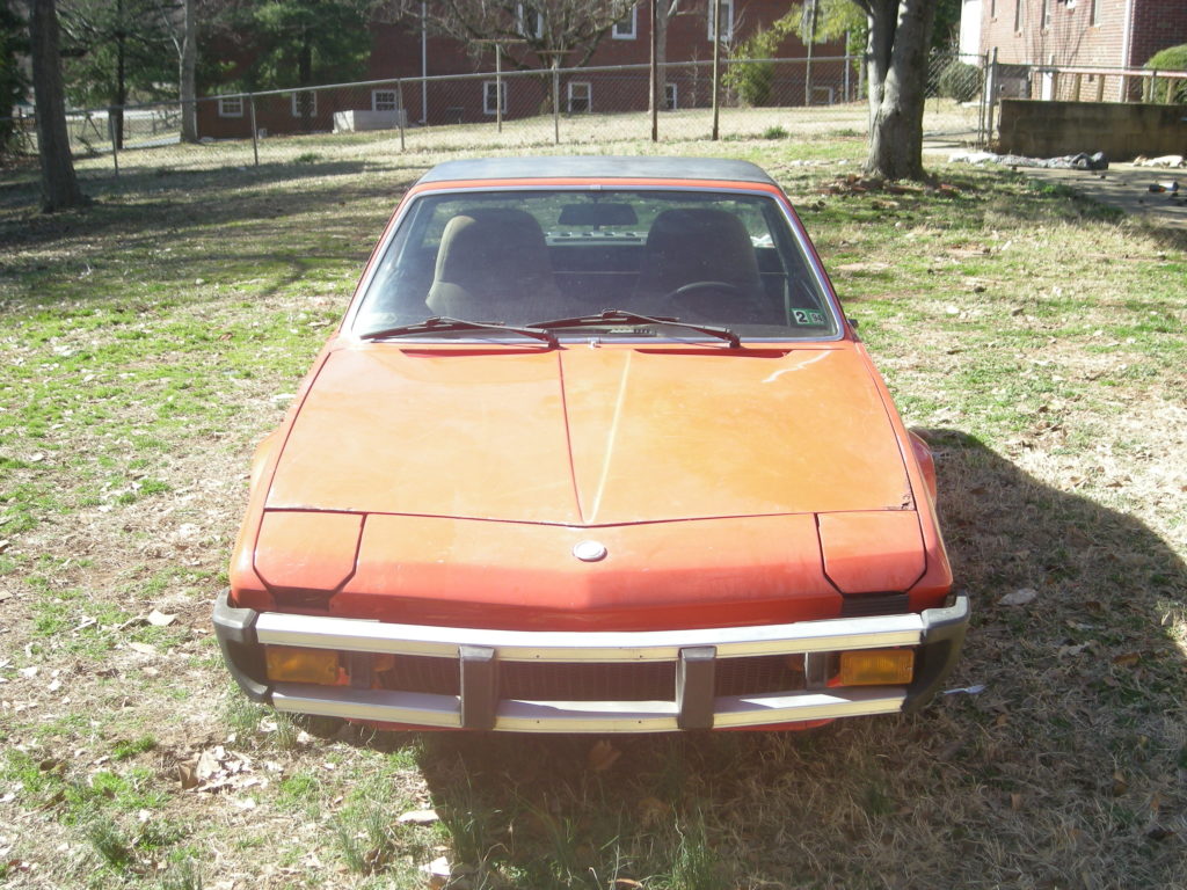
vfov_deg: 29.7
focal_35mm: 49
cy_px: 445
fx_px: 1680
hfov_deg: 38.9
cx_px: 594
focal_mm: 7.9
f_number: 3.2
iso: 50
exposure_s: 1/203
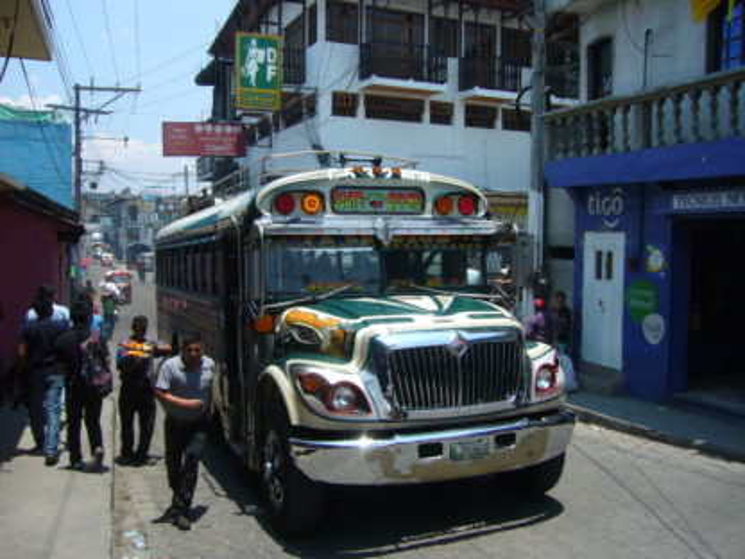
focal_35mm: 35
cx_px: 372
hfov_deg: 52.6
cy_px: 280
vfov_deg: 40.7
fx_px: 753
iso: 100
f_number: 5.6
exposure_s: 1/400
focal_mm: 5.8
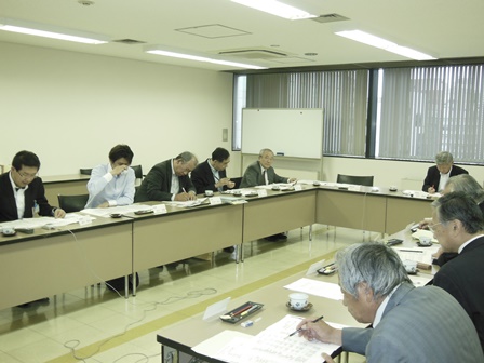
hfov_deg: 47.9
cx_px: 242
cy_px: 182
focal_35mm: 39
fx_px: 545
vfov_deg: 36.8
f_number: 4.1
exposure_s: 1/30
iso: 400
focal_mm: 6.9
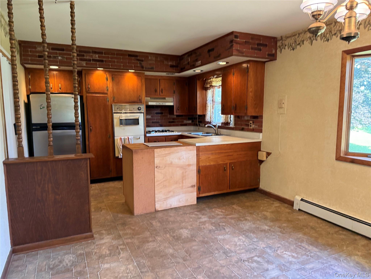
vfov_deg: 56.8
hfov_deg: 71.6
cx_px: 186
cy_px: 140
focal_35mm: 24
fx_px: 257
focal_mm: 6.76
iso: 320
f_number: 1.78
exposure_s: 1/60
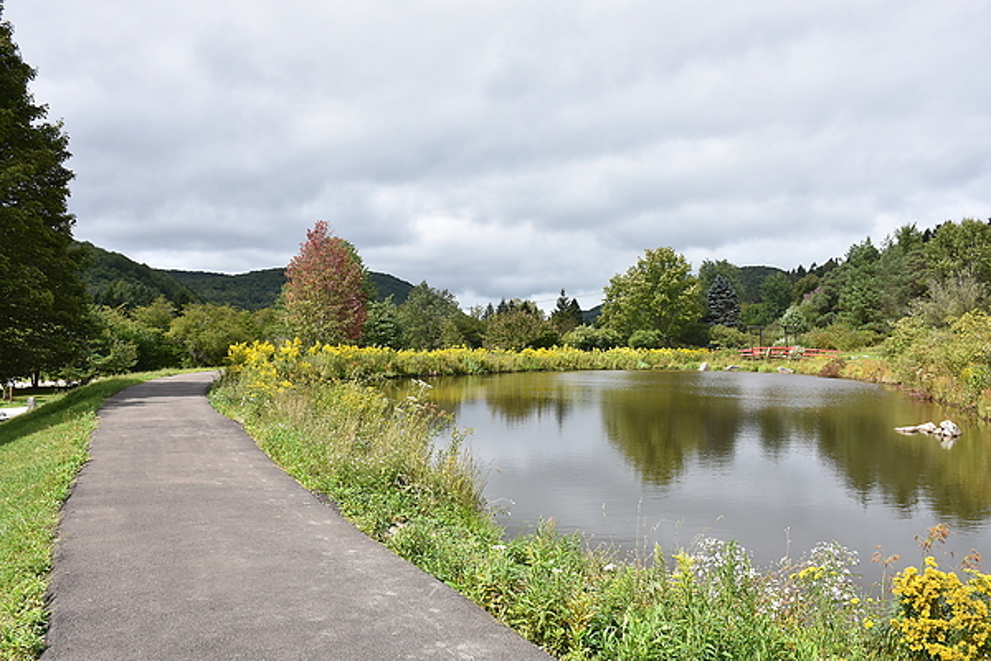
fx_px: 826
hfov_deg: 61.9
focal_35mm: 30
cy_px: 330
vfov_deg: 43.6
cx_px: 496
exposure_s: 1/500
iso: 180
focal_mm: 20
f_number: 8
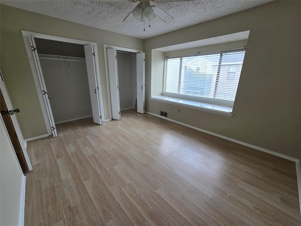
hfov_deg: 106.2
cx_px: 150
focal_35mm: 13
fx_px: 113
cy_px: 113
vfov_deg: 89.9
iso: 64
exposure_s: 1/120
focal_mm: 2.2
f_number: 2.2
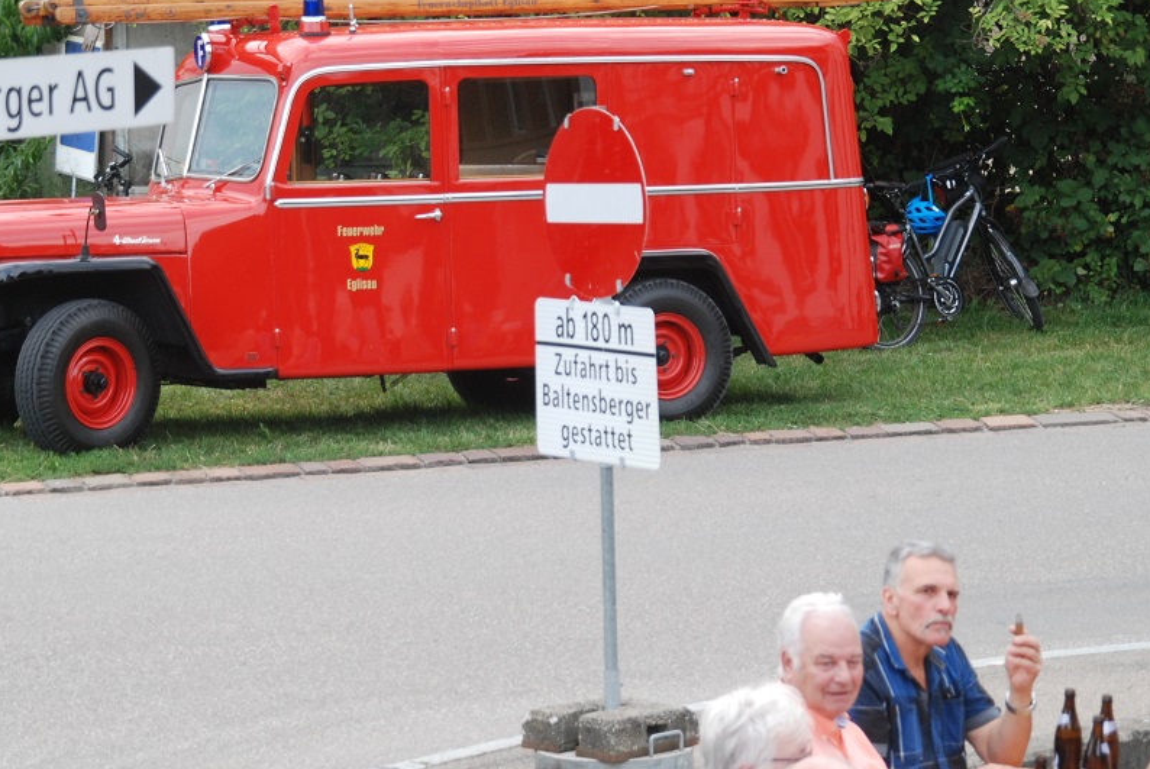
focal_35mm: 125
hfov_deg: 16.4
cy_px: 261
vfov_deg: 11.0
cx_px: 449
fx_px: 3989
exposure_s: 1/100
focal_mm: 55
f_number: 5.3
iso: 400
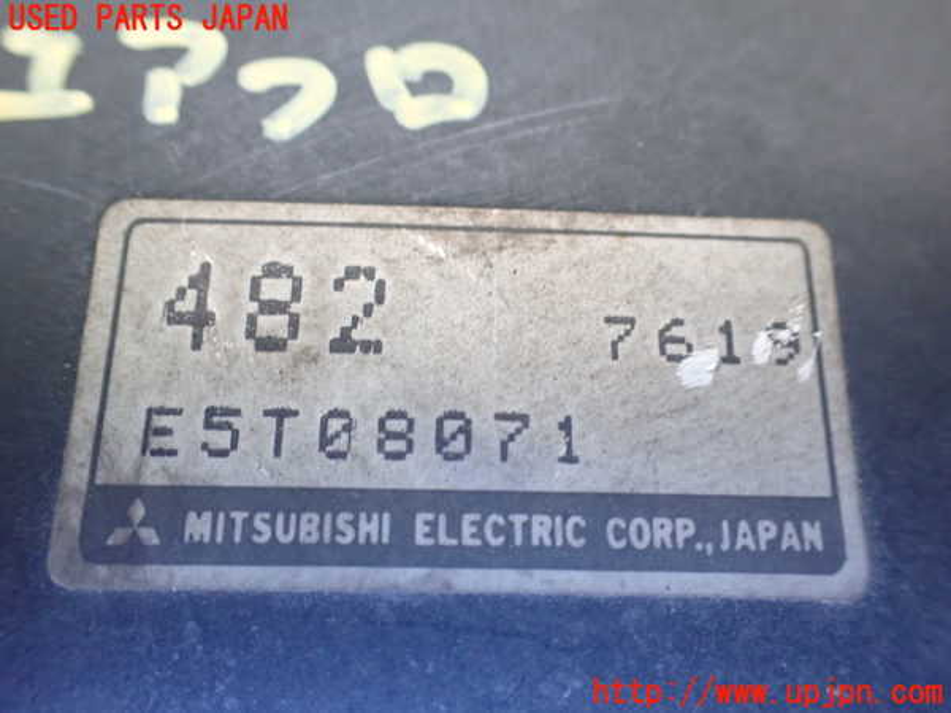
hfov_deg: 60.0
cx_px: 476
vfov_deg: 46.8
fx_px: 824
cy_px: 356
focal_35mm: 30
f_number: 2.3
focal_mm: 5.4
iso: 800
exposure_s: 1/30
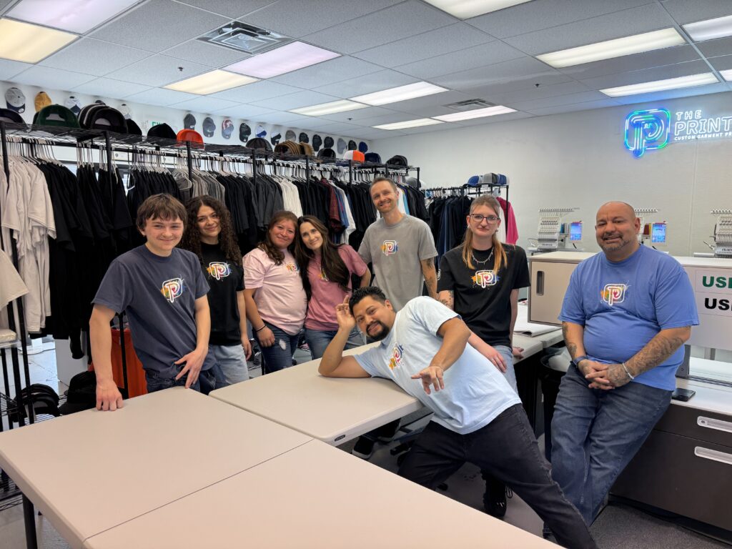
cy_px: 274
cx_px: 366
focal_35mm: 24
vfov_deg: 56.8
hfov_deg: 71.6
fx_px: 508
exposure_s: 1/120
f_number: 1.78
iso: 100
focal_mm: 6.76
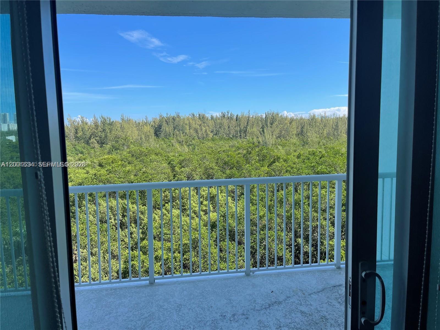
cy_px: 165
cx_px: 220
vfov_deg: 53.1
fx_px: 330
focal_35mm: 26
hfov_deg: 67.3
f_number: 1.6
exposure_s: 1/2336
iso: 32
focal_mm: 5.1
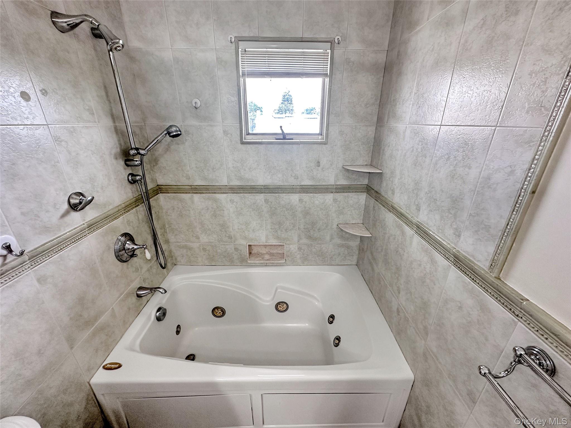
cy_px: 214
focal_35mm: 14
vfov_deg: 85.7
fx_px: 231
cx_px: 286
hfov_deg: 102.1
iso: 160
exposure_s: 1/60
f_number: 2.2
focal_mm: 2.22
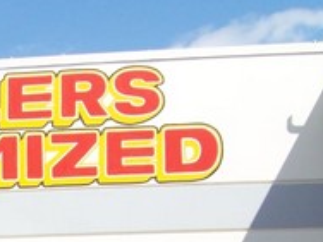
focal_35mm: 134
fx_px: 1250
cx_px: 7
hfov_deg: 14.5
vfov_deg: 10.4
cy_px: 437
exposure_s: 1/500
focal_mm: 5.85
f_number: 4
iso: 72
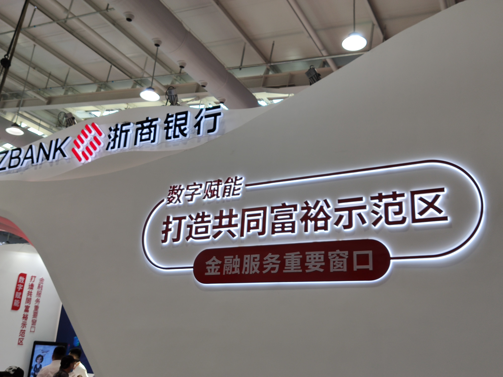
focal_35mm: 33
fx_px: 480
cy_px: 188
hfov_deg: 55.4
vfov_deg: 42.9
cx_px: 252
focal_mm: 4.75
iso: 112
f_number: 1.75
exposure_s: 1/195
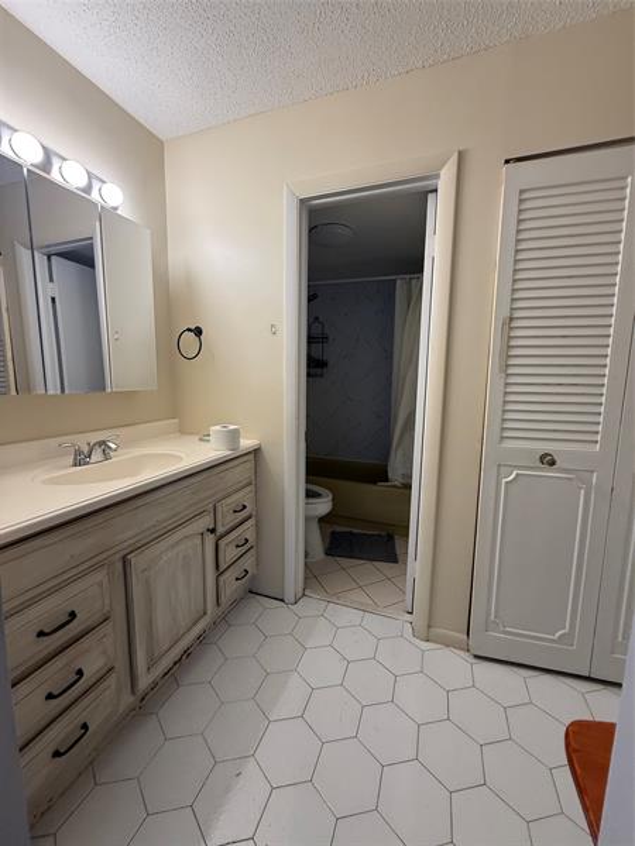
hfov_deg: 85.7
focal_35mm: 14
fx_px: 342
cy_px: 423
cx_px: 318
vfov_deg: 102.1
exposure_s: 1/60
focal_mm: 2.22
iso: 200
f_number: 2.2
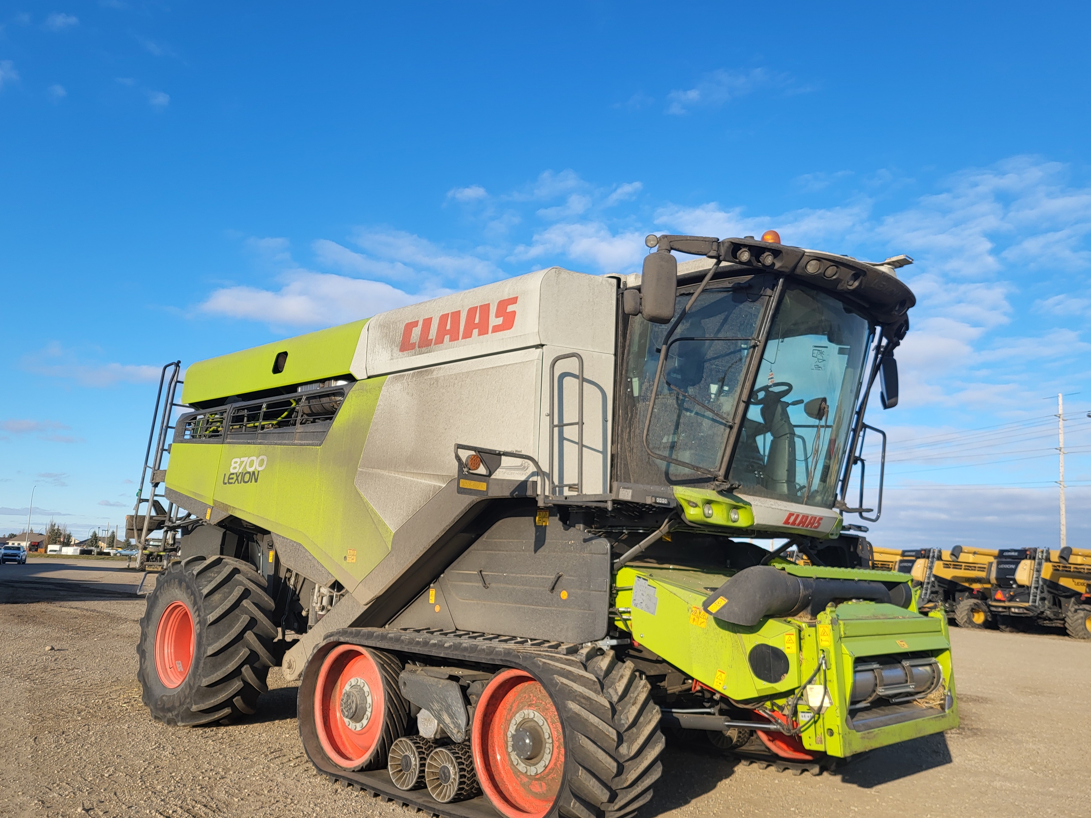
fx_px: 914
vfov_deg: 48.2
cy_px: 432
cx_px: 538
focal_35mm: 29
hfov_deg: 61.7
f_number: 1.8
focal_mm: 5.4
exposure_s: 1/1884
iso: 40
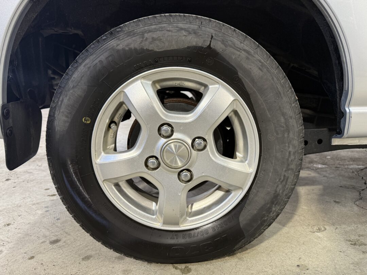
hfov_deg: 71.6
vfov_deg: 56.8
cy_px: 138
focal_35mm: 24
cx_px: 184
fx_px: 254
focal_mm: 6.76
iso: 160
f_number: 1.78
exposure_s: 1/50
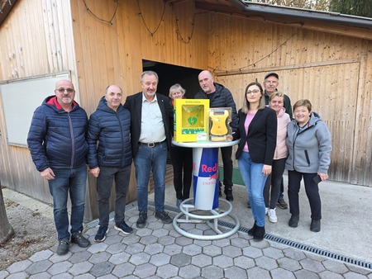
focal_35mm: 23
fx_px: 247
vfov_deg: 58.9
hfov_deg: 73.9
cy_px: 140
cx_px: 186
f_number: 1.7
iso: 100
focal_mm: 6.3
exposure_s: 1/180
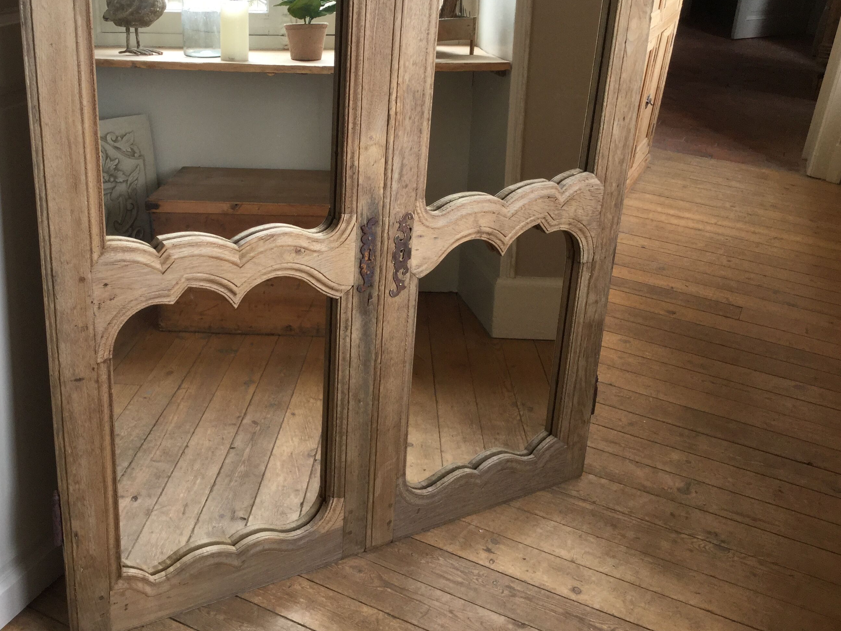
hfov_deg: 47.6
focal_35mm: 39
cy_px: 253
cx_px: 332
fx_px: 948
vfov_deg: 36.7
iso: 40
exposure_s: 1/100
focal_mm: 3.3
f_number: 2.4
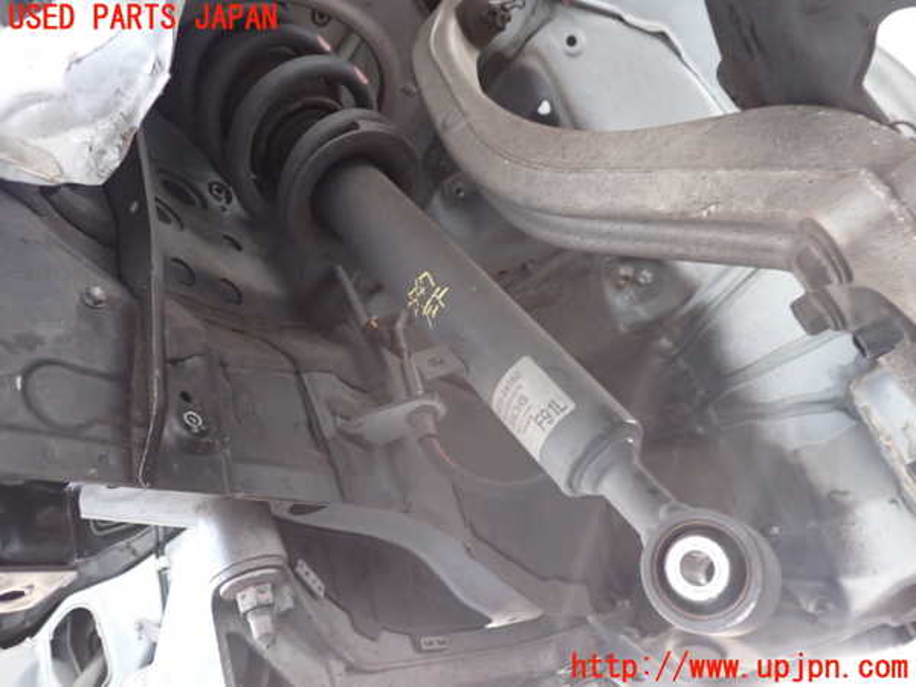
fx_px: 794
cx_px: 458
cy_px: 344
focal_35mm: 30
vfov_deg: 46.8
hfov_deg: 60.0
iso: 500
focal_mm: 5.4
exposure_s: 1/30
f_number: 2.3
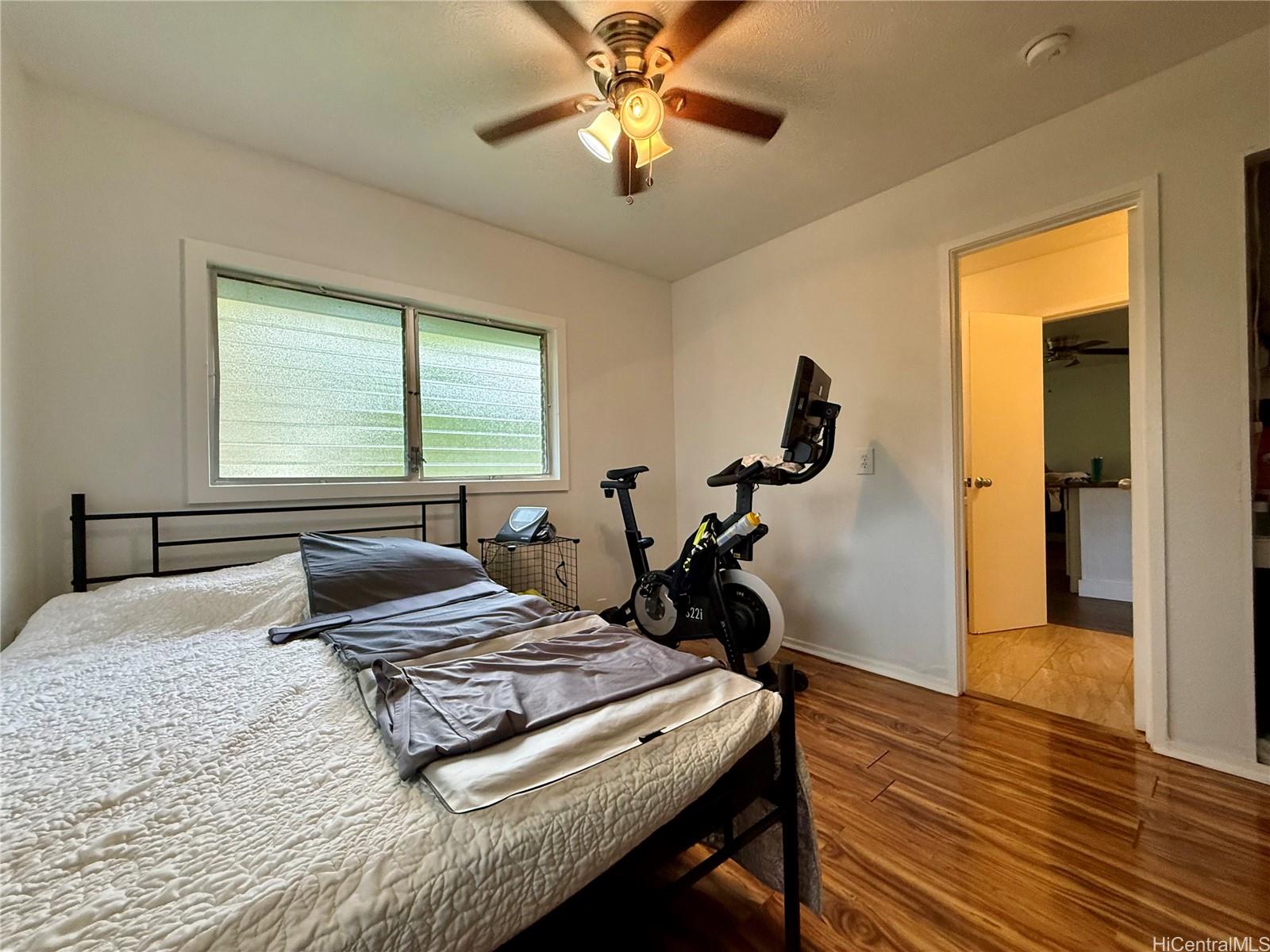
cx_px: 635
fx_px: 514
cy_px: 476
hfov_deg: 102.1
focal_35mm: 14
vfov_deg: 85.7
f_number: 2.2
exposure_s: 1/120
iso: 320
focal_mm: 2.22
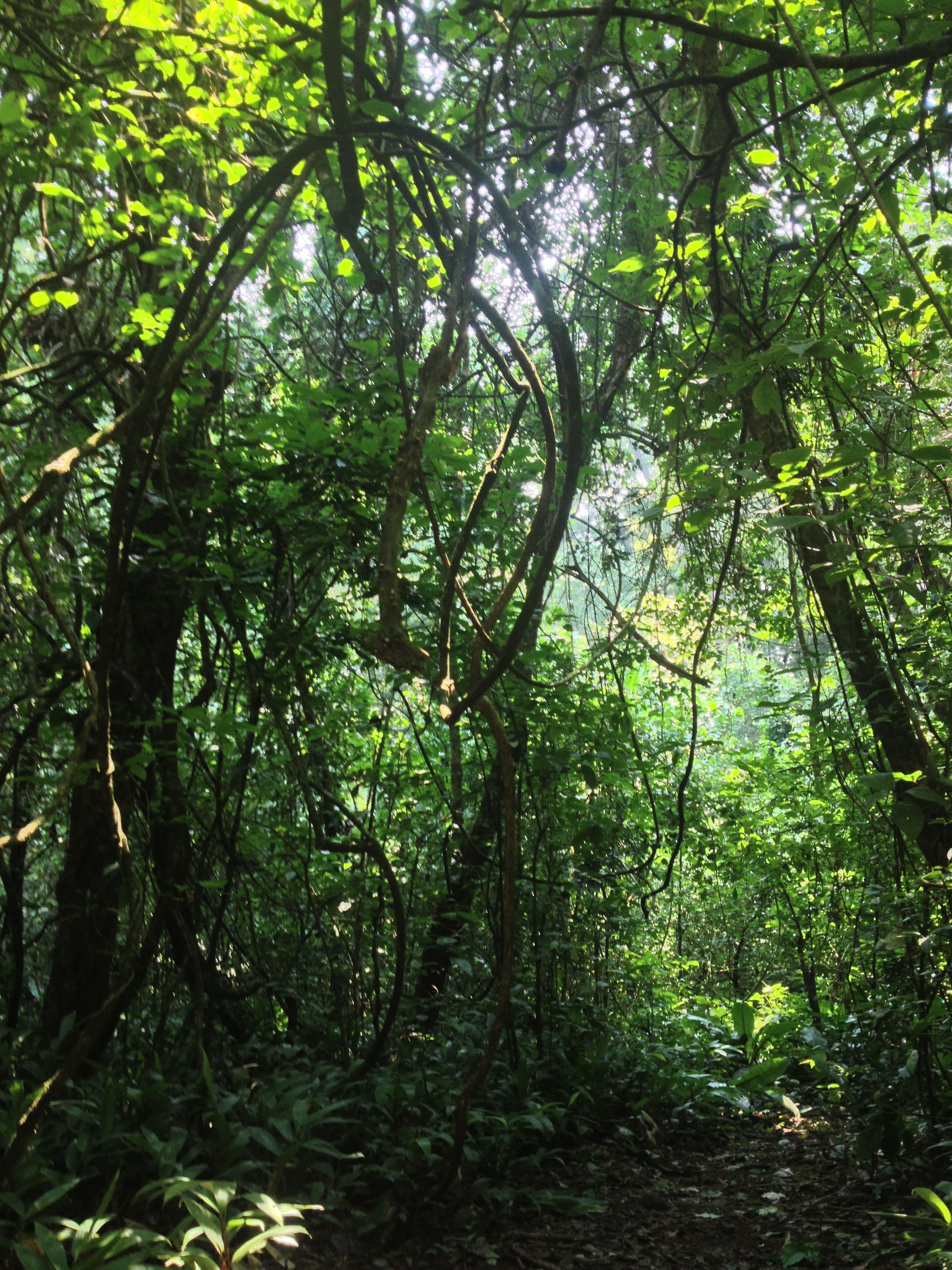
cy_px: 635
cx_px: 476
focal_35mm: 35
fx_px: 1283
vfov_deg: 52.6
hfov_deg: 40.7
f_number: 2.4
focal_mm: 4.28
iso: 50
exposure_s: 1/30
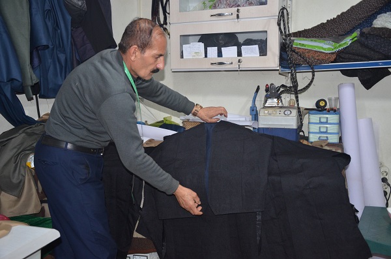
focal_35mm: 36
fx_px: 390
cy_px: 130
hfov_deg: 53.2
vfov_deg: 36.7
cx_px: 196
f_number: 3.8
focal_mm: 24
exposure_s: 1/60
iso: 800
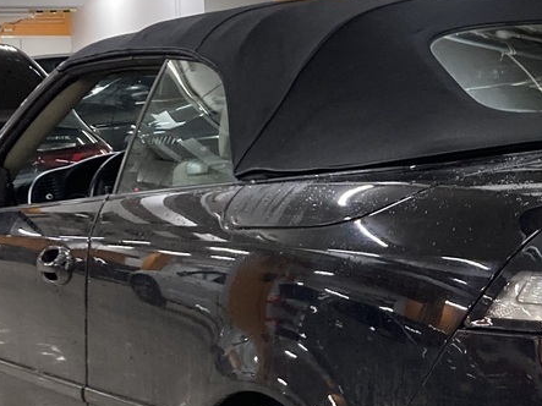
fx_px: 1424
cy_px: 281
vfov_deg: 16.2
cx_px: 535
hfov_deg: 20.9
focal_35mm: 91
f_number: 1.8
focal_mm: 3.99
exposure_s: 1/50
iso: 160
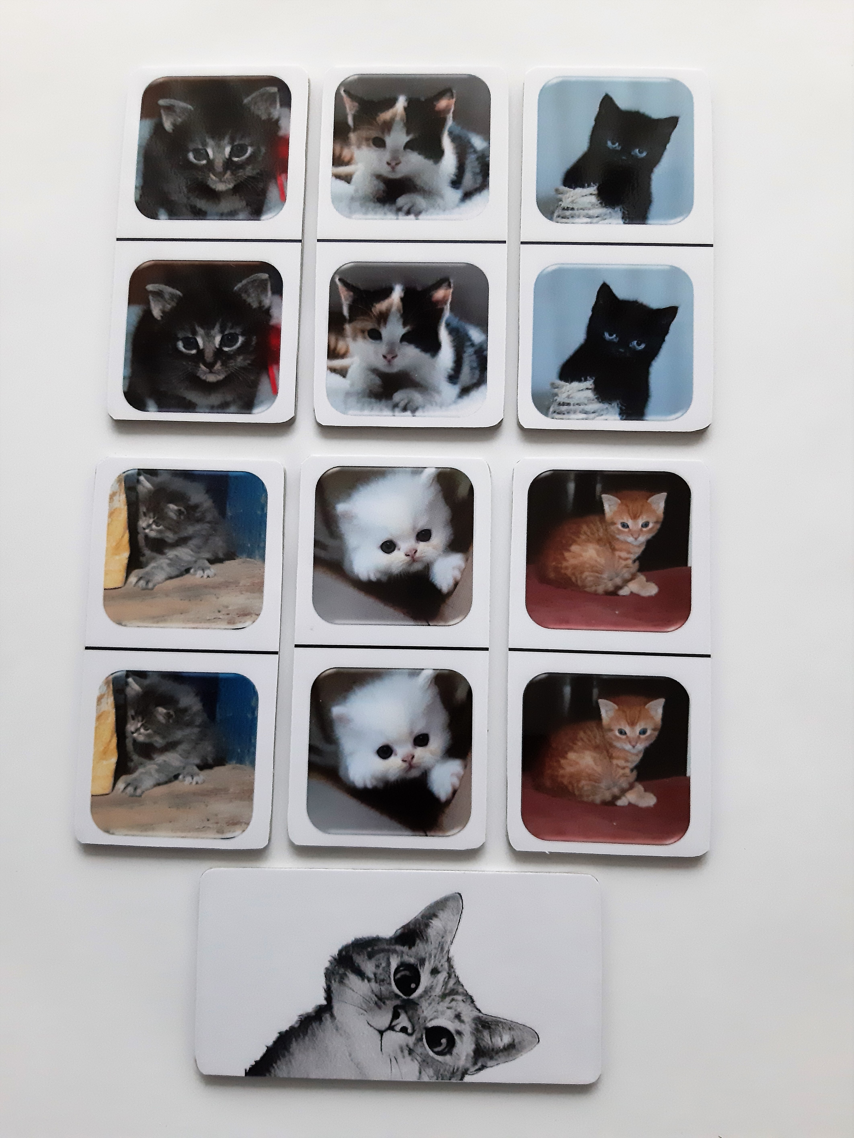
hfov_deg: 51.4
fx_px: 888
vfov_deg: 65.3
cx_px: 427
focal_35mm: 27
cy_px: 569
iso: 400
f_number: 1.7
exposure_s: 1/60
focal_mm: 3.93
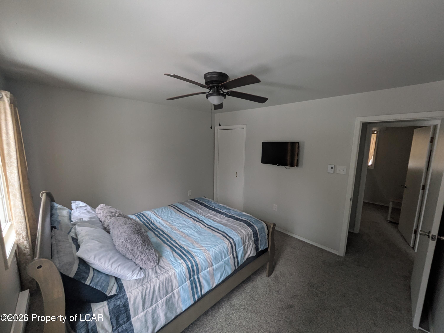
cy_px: 166
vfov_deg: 85.7
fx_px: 180
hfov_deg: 102.1
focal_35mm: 14
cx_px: 222
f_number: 2.2
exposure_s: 1/6
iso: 59
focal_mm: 1.83
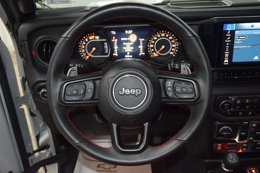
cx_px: 130
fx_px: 293
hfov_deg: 47.9
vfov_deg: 33.0
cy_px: 86
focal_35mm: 40
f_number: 3.8
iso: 1400
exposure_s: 1/50
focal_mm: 27
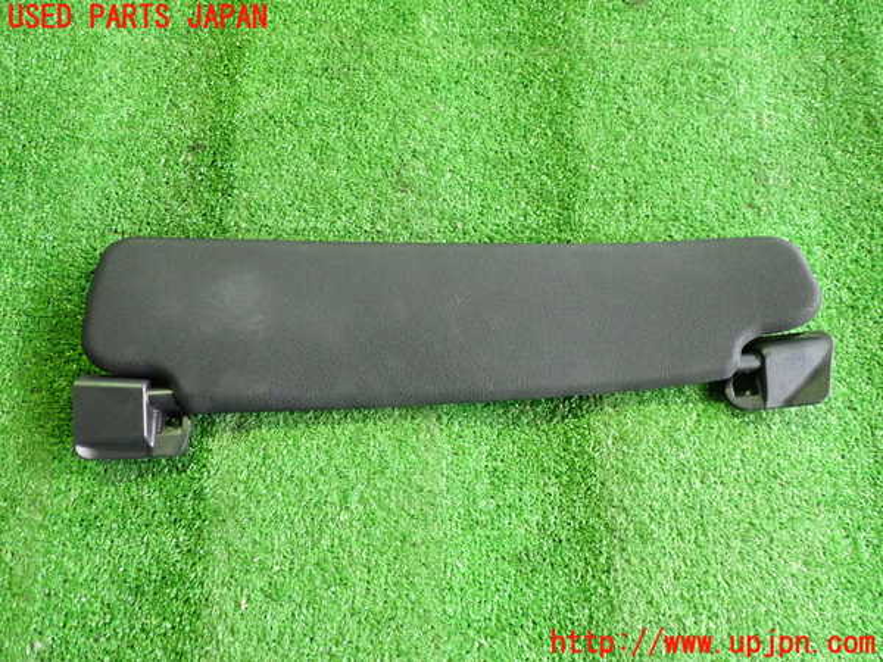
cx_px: 442
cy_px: 331
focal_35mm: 30
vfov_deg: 46.8
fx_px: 765
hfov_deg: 60.0
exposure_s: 1/50
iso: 800
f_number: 2.3
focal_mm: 5.4
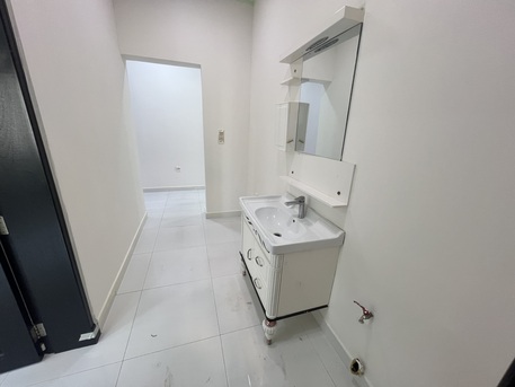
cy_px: 194
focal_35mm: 13
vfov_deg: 89.9
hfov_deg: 106.2
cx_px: 258
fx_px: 193
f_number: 1.8
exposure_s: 1/100
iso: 100
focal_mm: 1.57
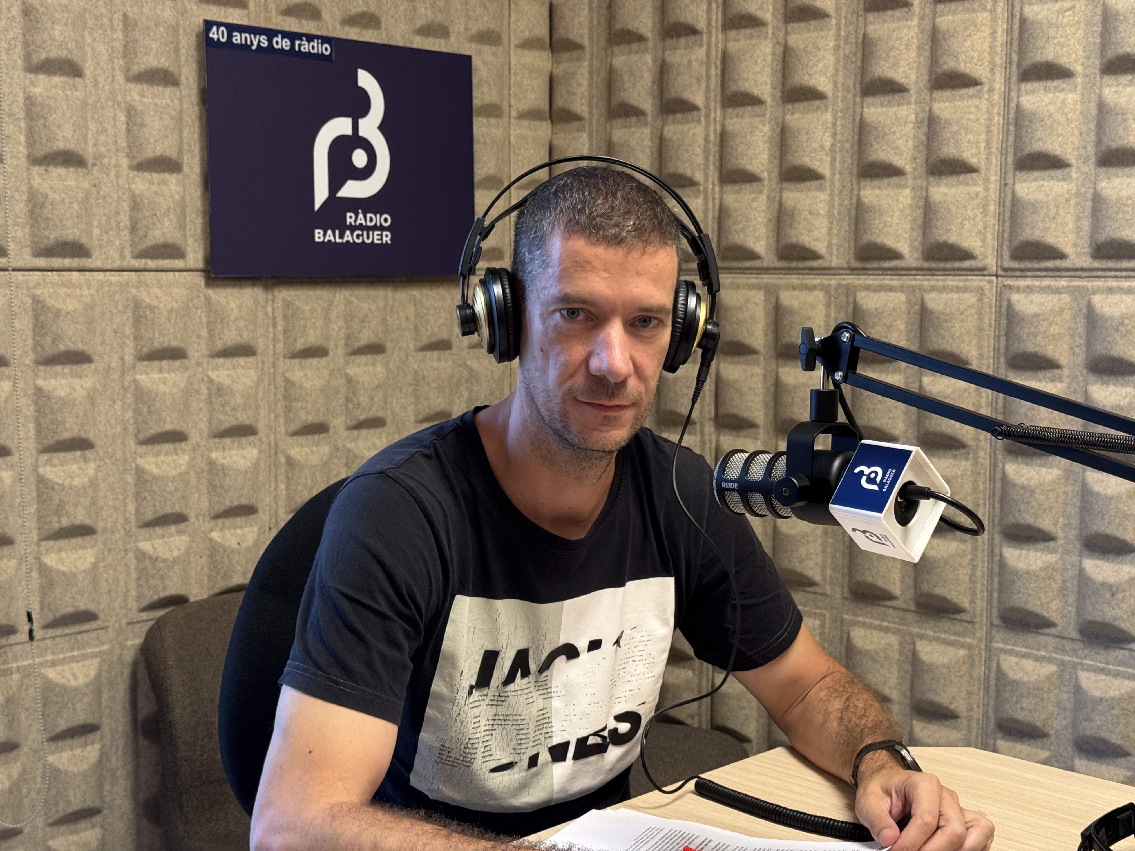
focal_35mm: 48
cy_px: 426
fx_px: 1574
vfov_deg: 30.3
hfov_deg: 39.7
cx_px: 568
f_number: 1.78
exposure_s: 1/50
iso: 200
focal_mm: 6.76
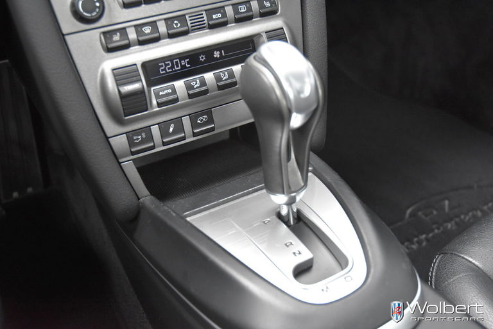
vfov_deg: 33.1
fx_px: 555
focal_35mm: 40
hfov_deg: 47.9
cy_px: 164
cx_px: 246
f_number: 4
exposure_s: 1/60
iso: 2800
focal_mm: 27
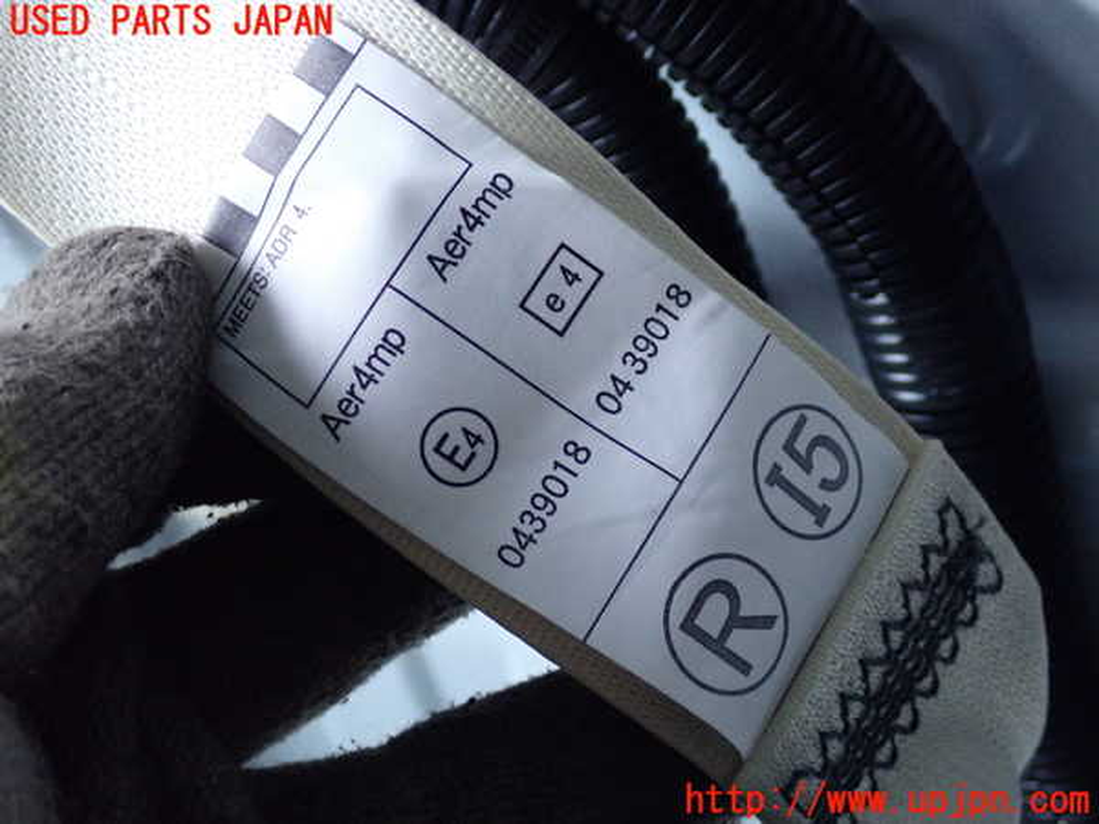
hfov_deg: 35.5
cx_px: 550
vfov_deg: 27.0
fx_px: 1714
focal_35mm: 54
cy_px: 412
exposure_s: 1/125
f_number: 3.3
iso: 1000
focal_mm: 9.65
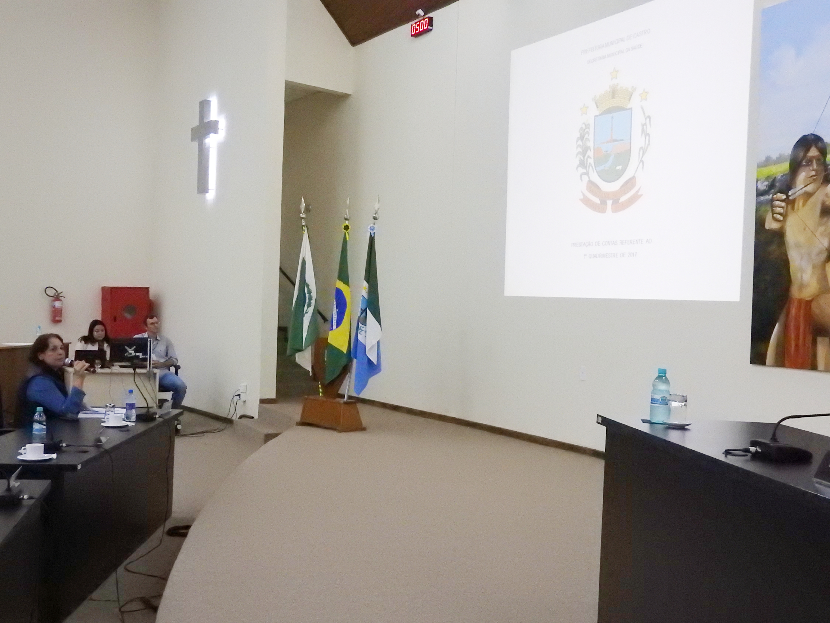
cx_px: 407
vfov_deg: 35.1
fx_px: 983
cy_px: 317
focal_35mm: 41
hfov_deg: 45.8
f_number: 3.8
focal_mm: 7.2
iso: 1600
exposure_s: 1/125
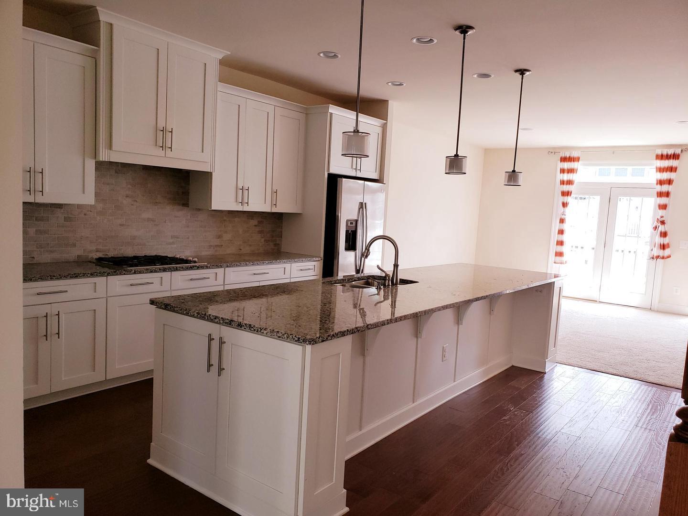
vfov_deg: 53.1
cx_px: 344
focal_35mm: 26
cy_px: 258
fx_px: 517
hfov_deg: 67.3
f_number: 2.4
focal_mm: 4.3
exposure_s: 1/120
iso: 80
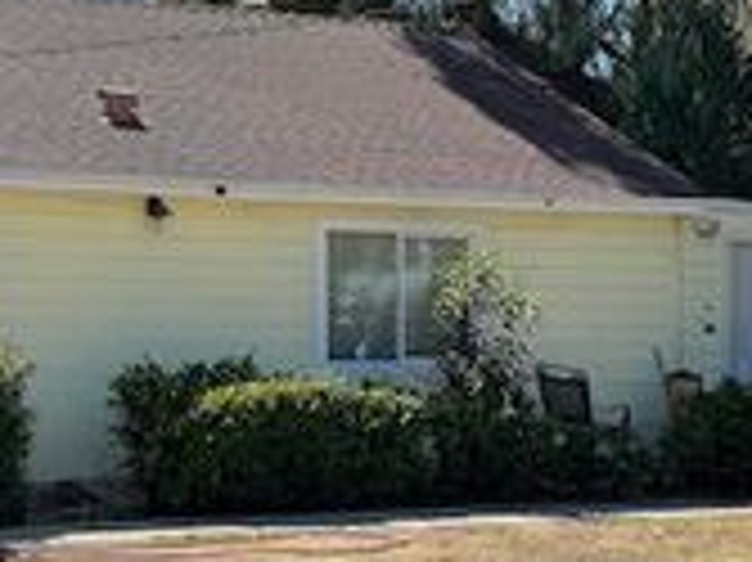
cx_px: 153
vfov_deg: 20.4
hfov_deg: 26.6
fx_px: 1563
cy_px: 268
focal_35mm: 72
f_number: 1.78
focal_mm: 6.76
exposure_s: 1/3413
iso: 80
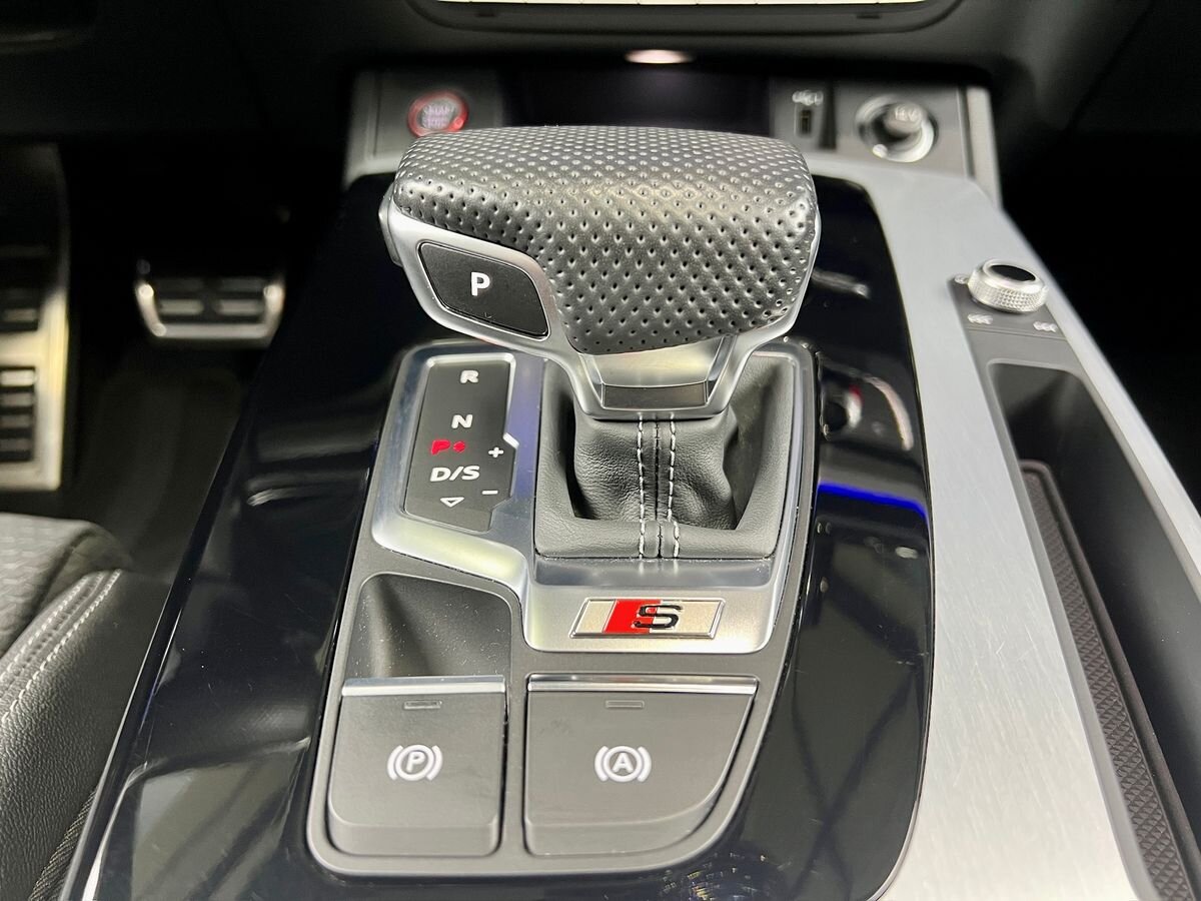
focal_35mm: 26
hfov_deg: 67.3
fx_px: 902
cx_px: 600
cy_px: 450
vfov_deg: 53.1
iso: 250
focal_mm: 5.7
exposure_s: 1/50
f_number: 1.5
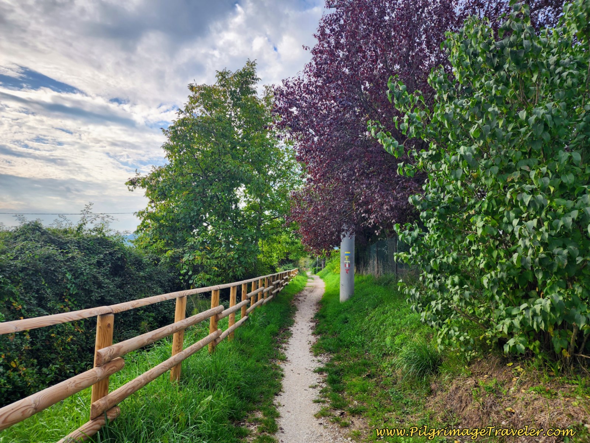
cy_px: 222
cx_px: 295
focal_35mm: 23
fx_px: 392
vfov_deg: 58.9
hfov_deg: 73.9
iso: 12
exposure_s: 1/518
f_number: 1.8
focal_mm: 6.4
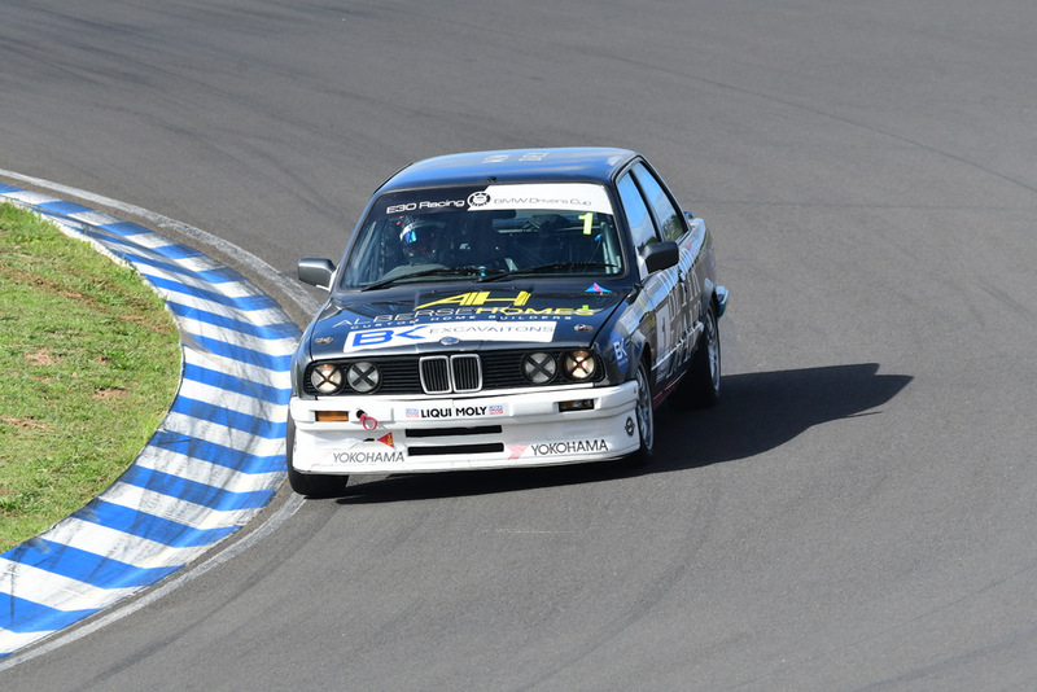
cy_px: 346
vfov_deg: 3.0
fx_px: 13399
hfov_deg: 4.4
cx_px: 518
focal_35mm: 465
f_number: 9
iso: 400
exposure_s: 1/640
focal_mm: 310
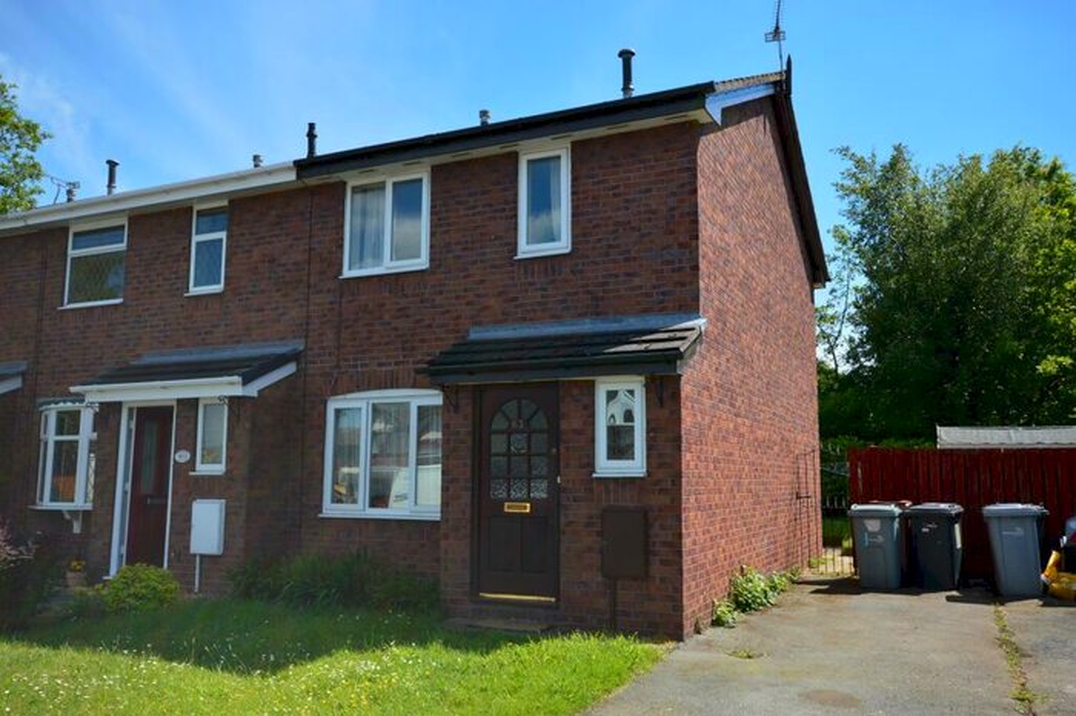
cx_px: 538
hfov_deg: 62.0
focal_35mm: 30
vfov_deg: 43.6
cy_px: 358
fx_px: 896
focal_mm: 20
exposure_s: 1/400
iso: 400
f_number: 11
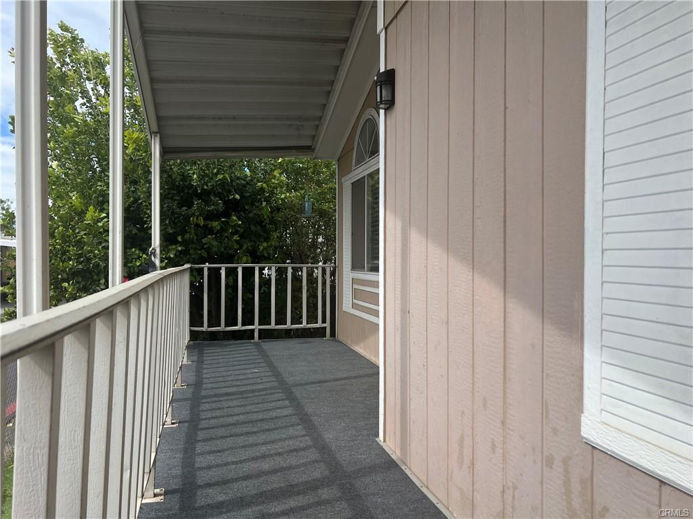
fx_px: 521
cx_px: 346
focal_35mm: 26
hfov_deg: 67.3
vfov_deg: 53.1
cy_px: 260
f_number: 1.5
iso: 50
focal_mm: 5.7
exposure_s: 1/2841
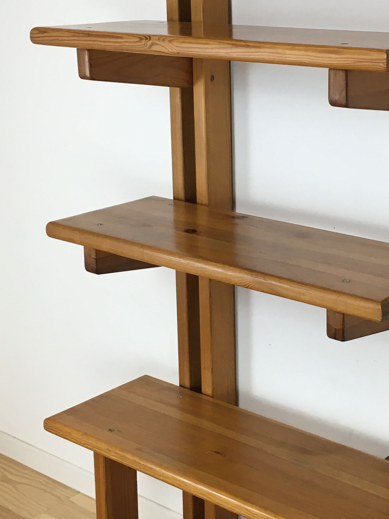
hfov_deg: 22.6
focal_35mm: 64
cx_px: 319
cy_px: 228
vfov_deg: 30.2
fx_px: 959
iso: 40
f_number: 2.2
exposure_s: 1/33
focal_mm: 4.15
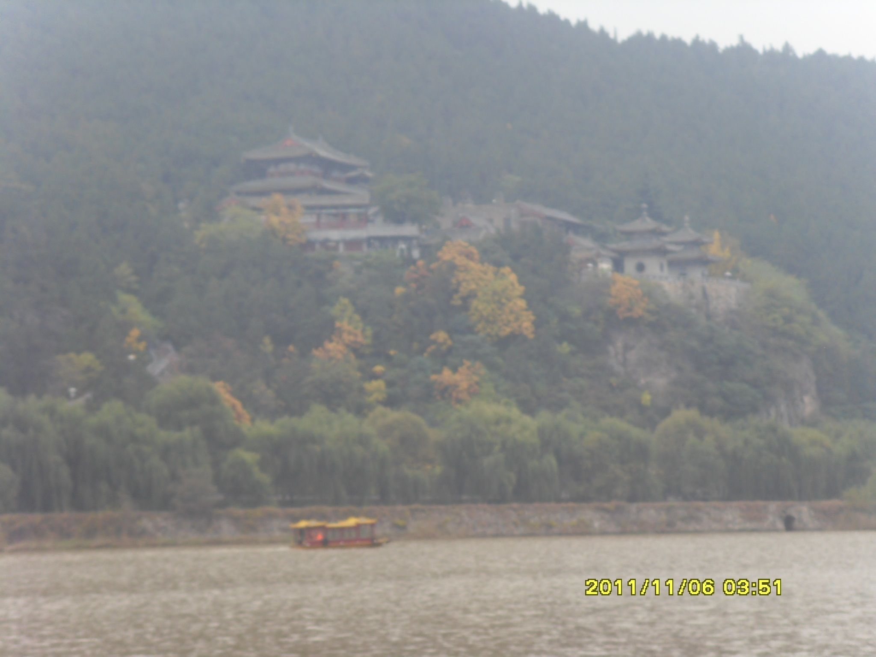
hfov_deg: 16.8
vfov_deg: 12.7
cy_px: 328
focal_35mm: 117
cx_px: 438
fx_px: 2961
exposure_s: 1/90
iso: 120
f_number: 4.5
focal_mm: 19.8
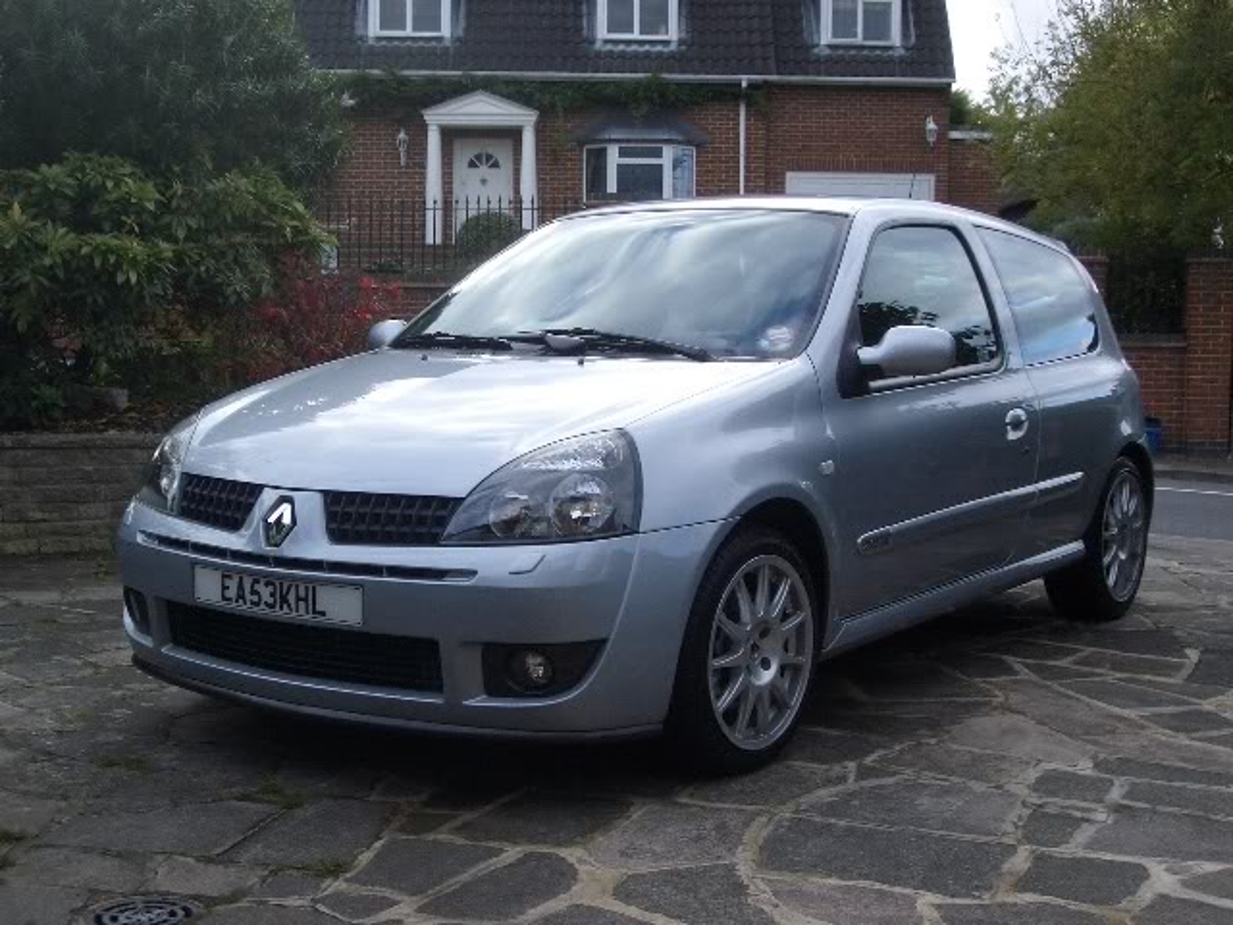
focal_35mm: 49
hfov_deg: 38.9
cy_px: 462
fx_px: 1745
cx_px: 616
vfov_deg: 29.7
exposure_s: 1/100
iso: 50
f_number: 5
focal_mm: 8.2
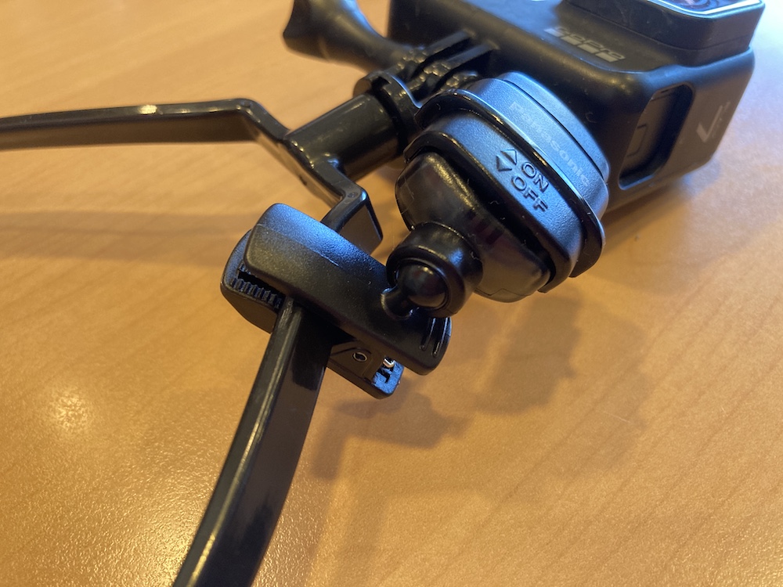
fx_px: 633
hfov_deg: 63.4
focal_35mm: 28
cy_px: 294
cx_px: 392
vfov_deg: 49.7
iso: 320
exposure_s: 1/56
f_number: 1.8
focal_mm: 3.99
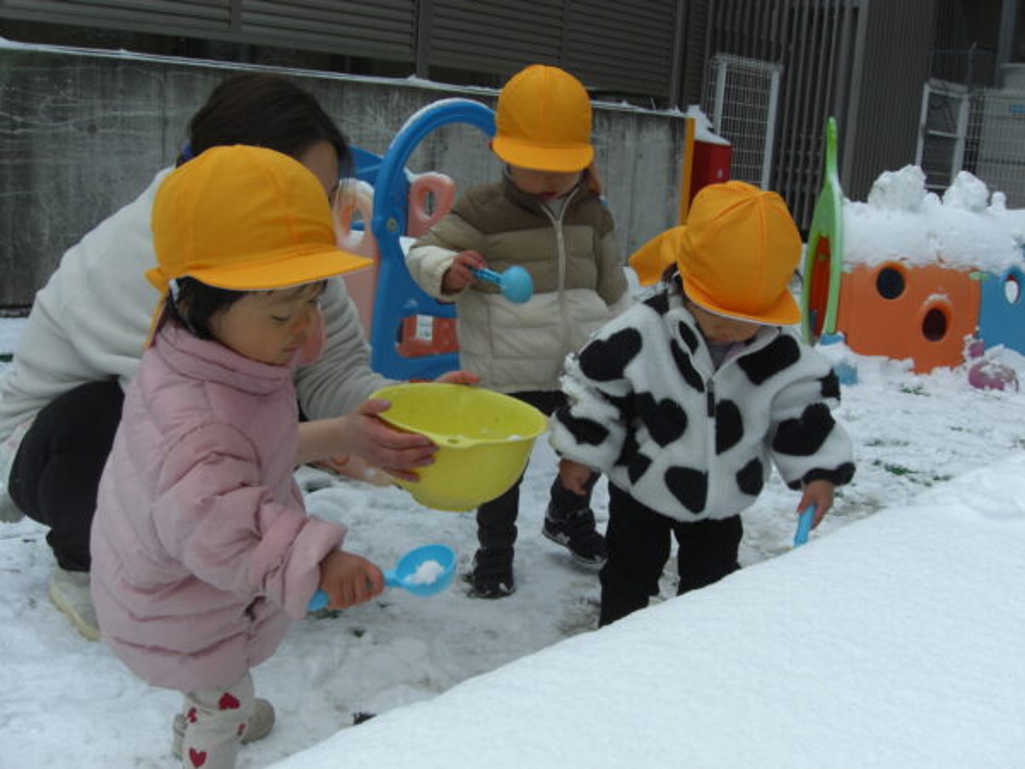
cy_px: 384
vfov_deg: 37.7
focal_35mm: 38
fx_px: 1125
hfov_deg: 49.0
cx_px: 512
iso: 80
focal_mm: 7.9
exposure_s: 1/800
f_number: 4
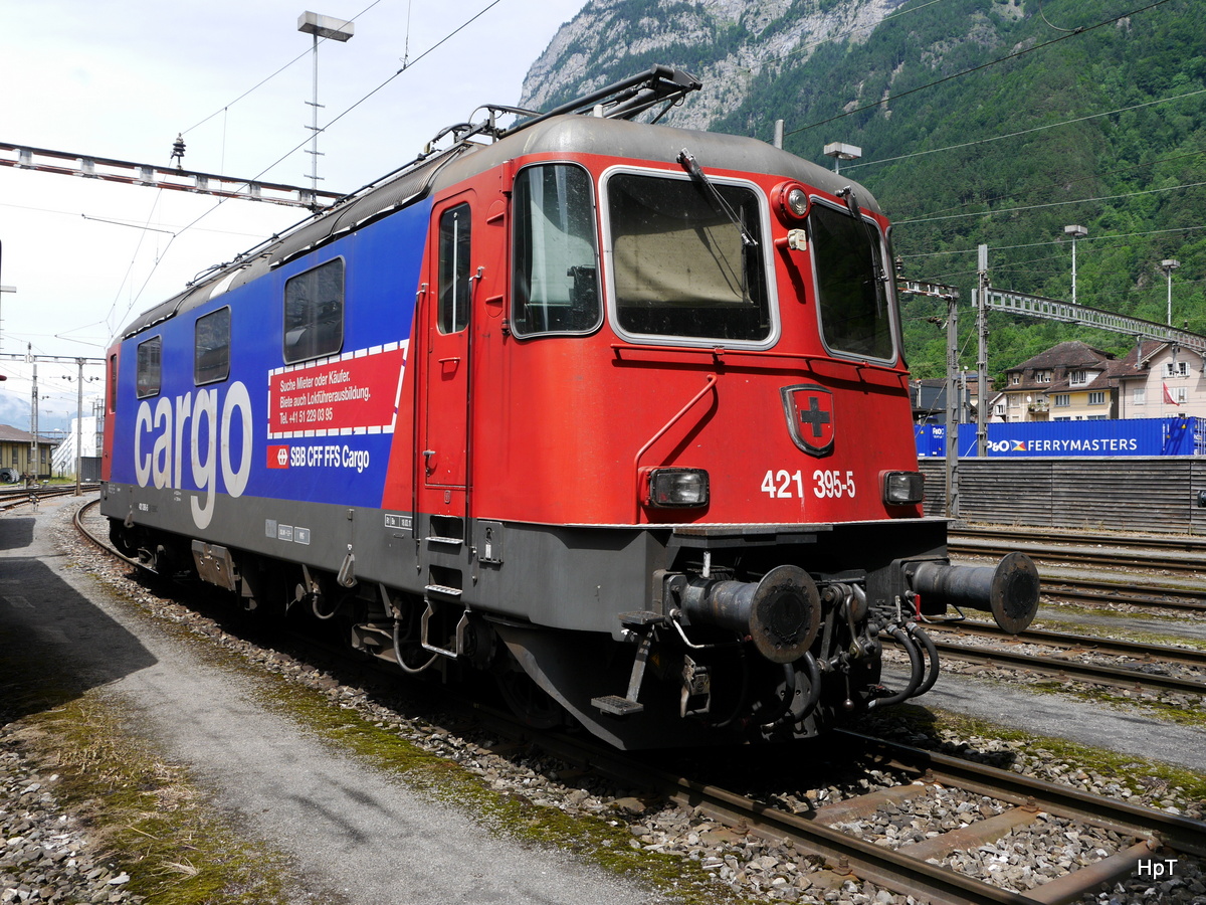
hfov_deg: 56.8
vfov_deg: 44.2
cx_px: 603
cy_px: 452
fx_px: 1115
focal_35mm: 32
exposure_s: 1/400
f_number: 7.1
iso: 160
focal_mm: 16
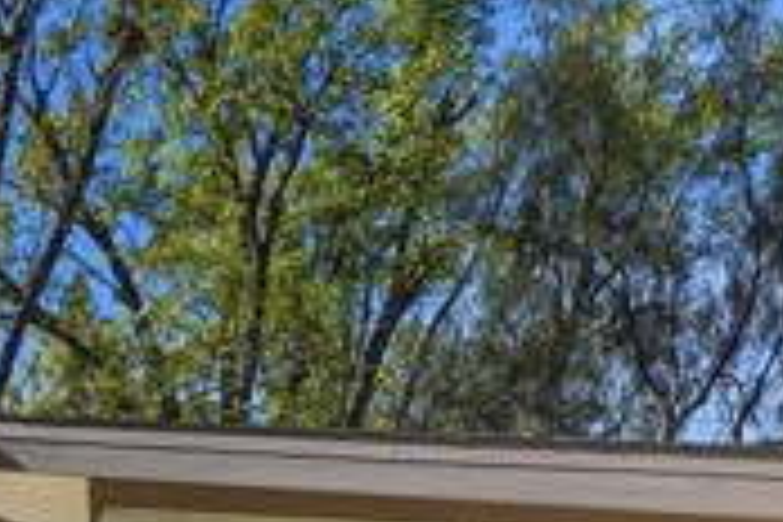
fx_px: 1283
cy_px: 596
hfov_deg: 33.0
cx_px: 158
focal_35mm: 59
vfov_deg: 21.6
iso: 200
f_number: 10
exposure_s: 1/2000
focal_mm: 16
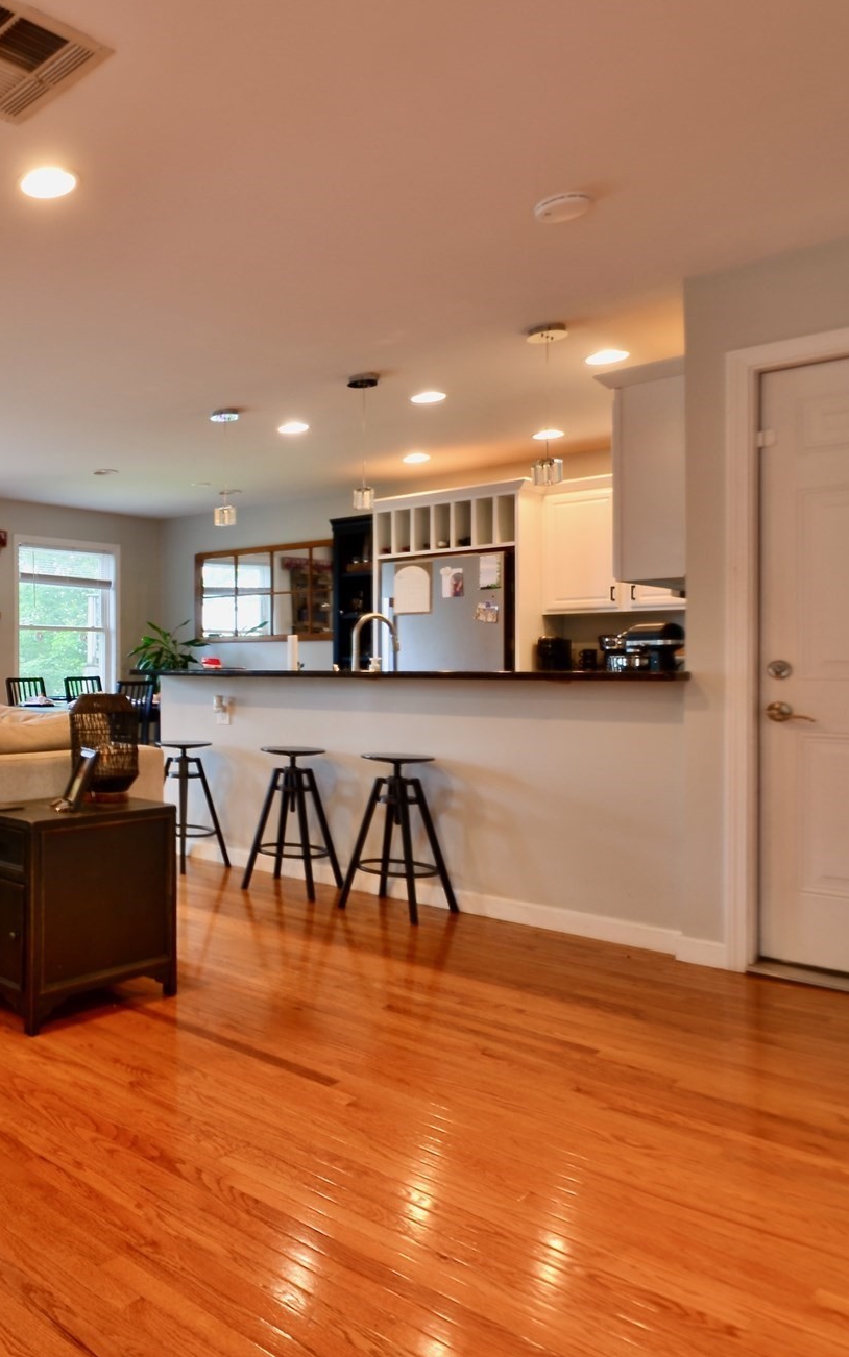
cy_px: 665
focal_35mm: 24
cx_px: -54
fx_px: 888
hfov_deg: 42.0
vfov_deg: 74.8
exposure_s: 1/5
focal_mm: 10
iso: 100
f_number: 5
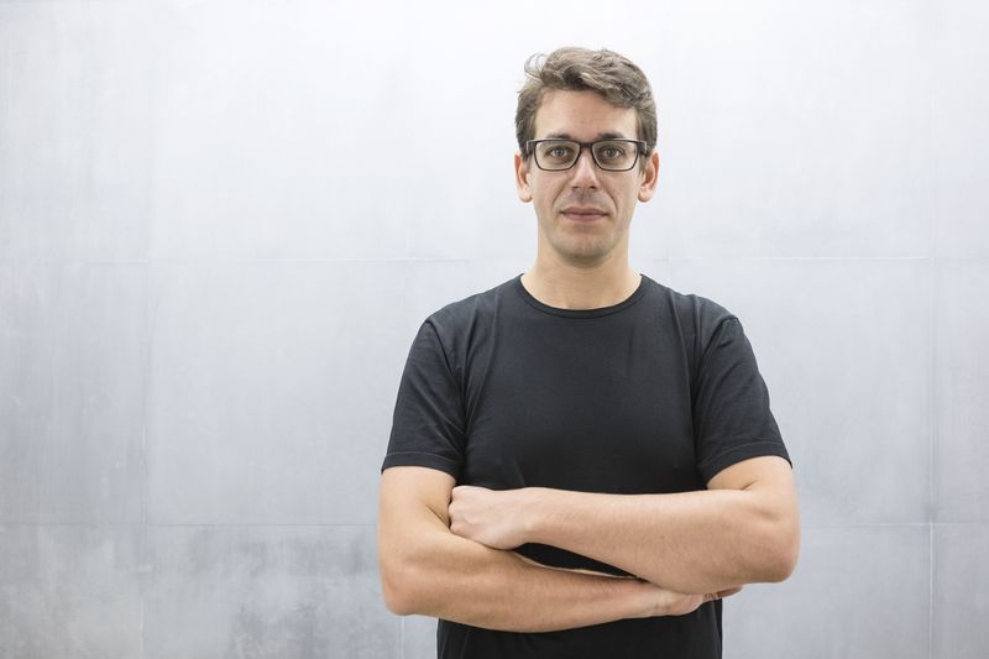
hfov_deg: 47.4
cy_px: 330
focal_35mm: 41
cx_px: 494
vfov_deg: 32.6
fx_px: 1126
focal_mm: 27
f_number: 2.8
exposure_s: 1/180
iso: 800
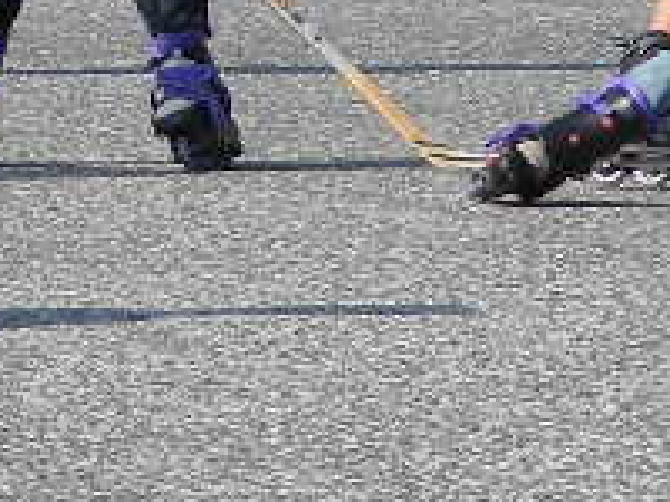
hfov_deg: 2.2
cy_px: -207
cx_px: -265
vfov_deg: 1.7
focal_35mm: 882
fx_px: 17071
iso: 50
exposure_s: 1/323
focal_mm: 28.7
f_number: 4
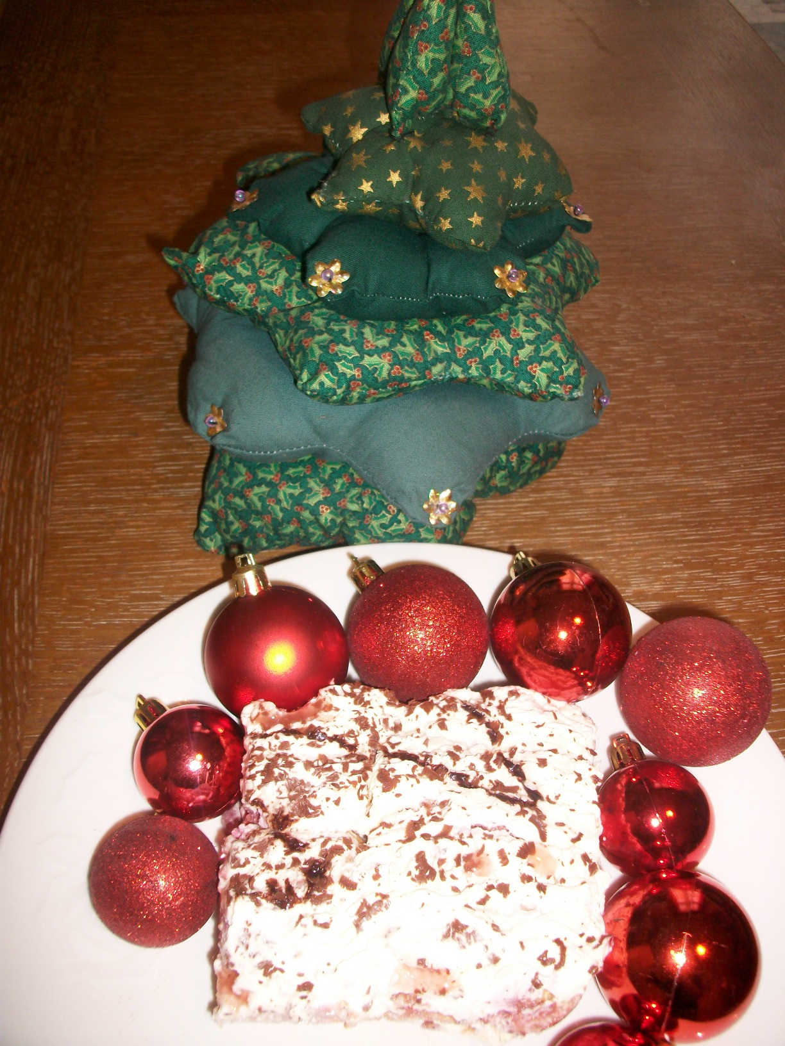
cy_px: 523
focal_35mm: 31
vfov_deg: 58.4
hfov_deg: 45.4
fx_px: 937
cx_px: 392
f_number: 2.9
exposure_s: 1/40
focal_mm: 5.7
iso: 125
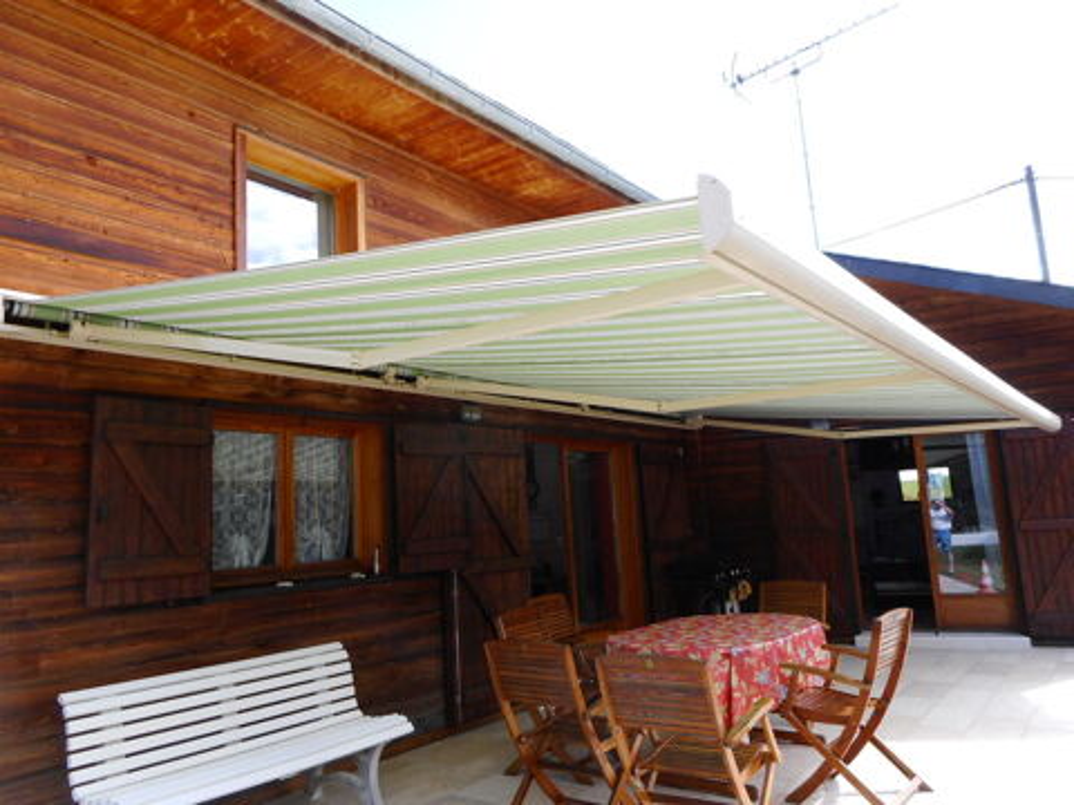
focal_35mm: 25
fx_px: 776
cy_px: 402
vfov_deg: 54.9
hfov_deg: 69.4
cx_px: 537
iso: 80
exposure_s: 1/200
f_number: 3.7
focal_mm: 4.5
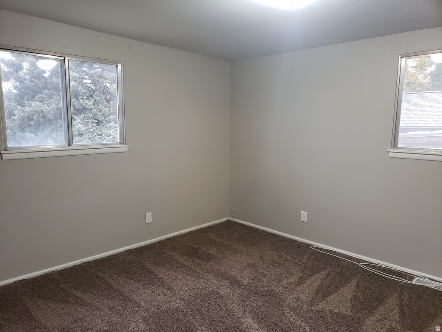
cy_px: 166
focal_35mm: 26
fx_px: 332
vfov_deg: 53.1
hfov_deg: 67.3
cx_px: 221
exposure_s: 1/60
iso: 320
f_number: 2.4
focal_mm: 4.3
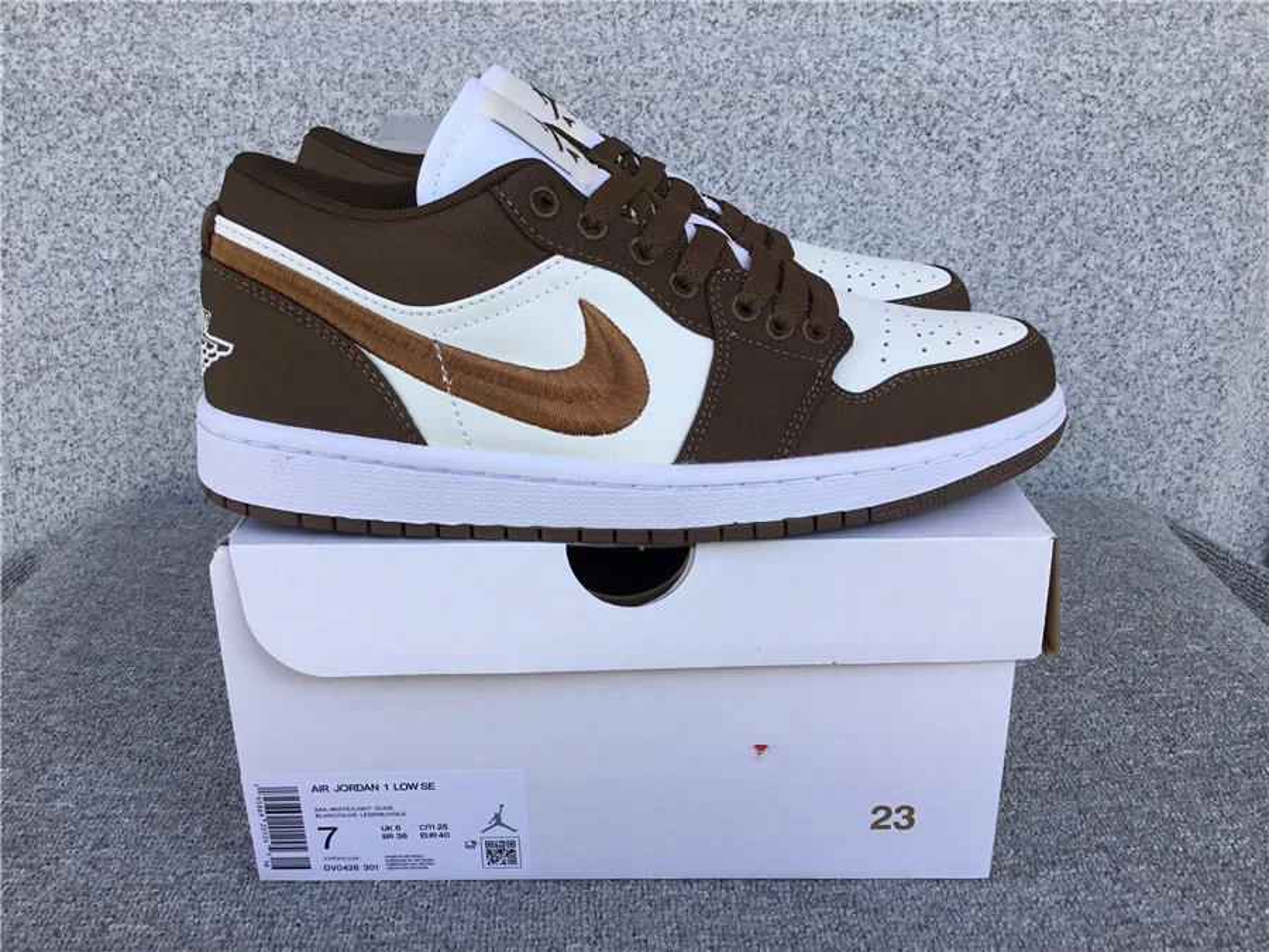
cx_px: 634
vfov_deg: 45.4
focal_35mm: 31
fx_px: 1136
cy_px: 476
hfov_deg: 58.4
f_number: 2.4
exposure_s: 1/344
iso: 25
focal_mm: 3.3
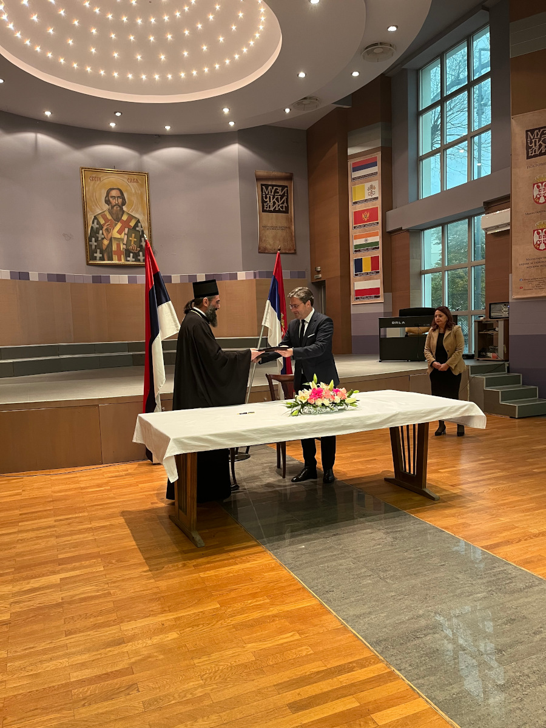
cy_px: 364
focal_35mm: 26
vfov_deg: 67.3
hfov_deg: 53.1
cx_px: 273
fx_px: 547
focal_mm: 5.1
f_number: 1.6
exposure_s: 1/50
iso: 250
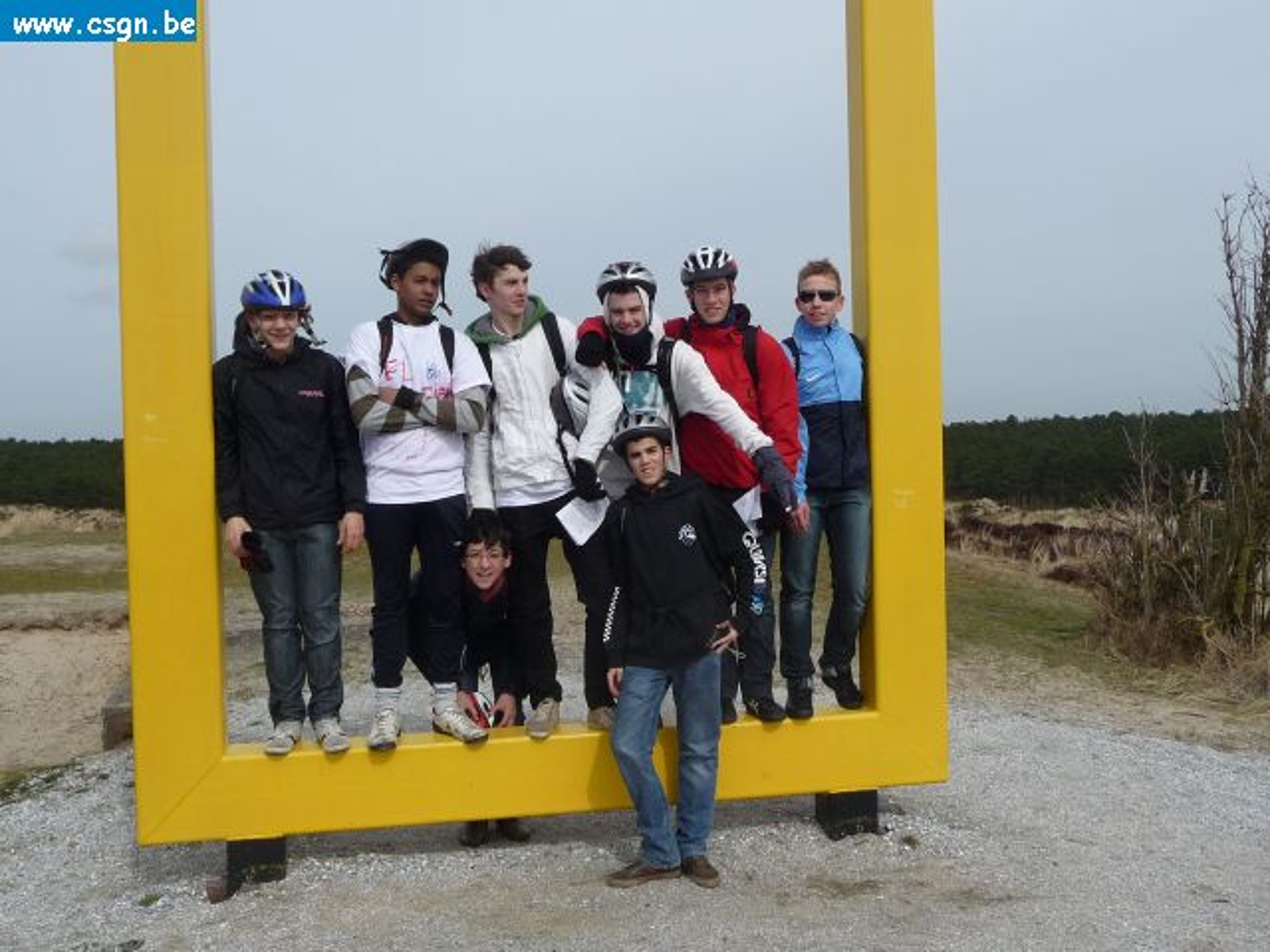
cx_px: 635
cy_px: 476
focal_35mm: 36
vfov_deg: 39.7
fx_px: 1321
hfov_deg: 51.4
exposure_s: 1/250
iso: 100
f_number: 8
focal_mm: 4.7
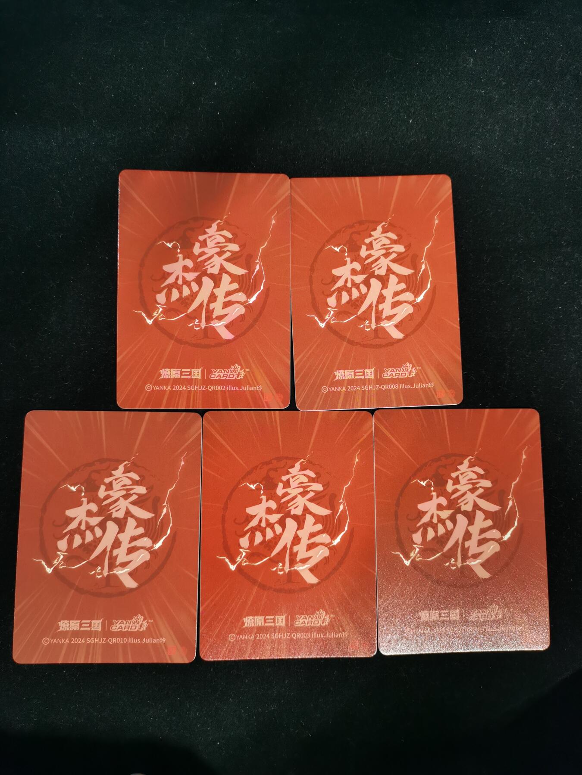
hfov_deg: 53.1
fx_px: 583
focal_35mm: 26
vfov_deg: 67.3
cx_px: 291
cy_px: 388
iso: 500
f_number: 1.8
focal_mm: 5.58
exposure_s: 1/30
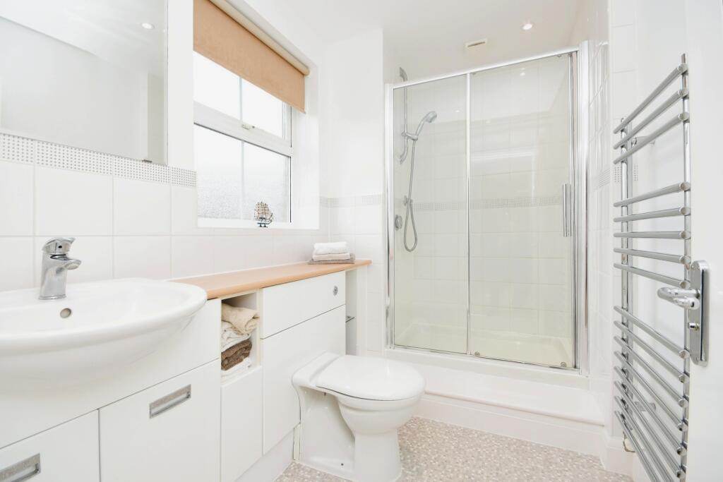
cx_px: 362
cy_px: 241
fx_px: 301
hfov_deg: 100.4
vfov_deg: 77.3
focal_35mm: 15
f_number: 8
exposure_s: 1/40
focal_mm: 10
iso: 400
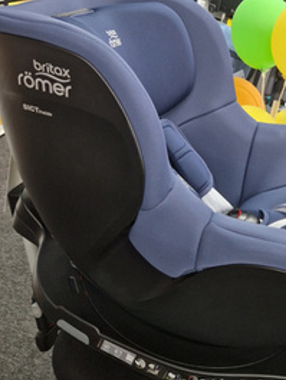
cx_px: 236
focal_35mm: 39
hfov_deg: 35.5
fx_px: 429
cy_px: 115
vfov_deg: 46.8
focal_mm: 5.4
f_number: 1.8
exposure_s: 1/100
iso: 250
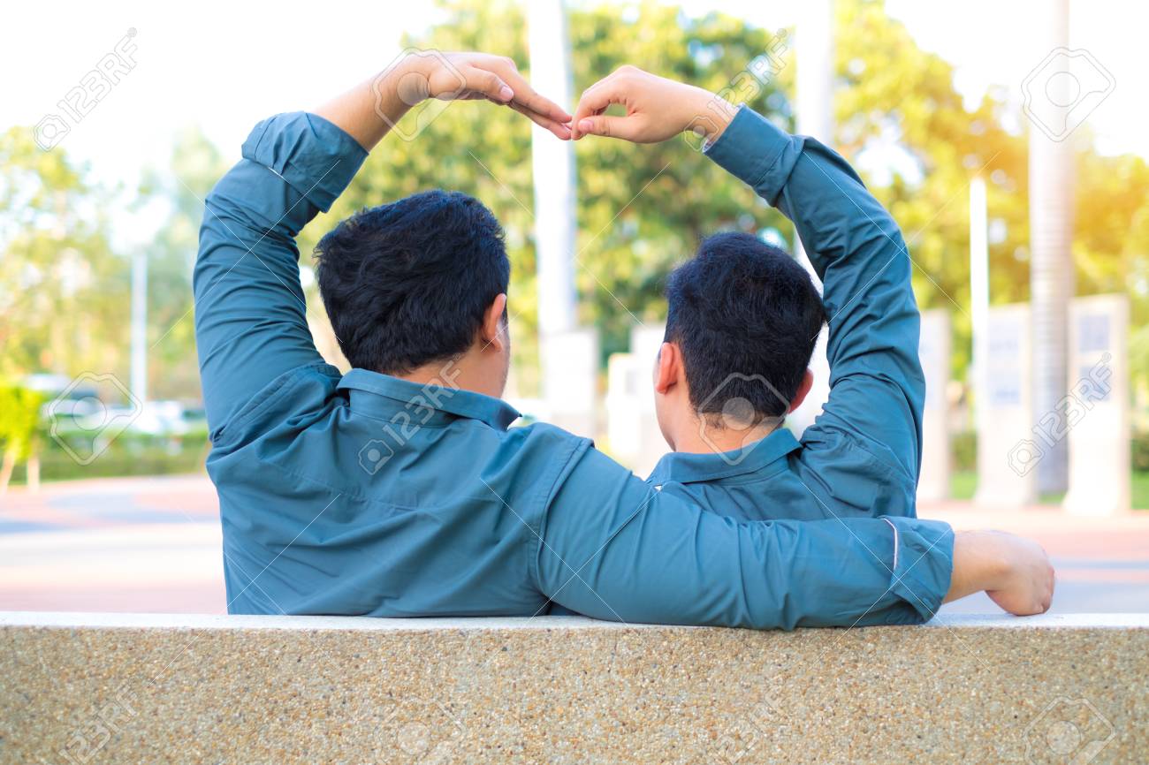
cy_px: 382
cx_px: 574
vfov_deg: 25.5
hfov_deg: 37.5
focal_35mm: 53
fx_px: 1691
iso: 200
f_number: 2
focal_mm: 35
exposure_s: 1/500
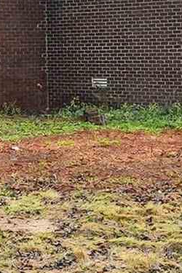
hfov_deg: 10.7
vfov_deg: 15.9
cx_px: 118
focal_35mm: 128
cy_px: 63
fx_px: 971
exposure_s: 1/200
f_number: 9
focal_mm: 16
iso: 250
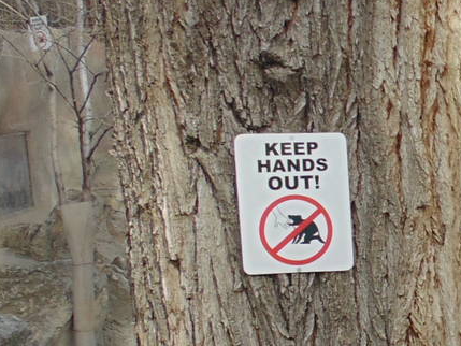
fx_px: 1092
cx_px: 631
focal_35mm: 82
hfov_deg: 21.2
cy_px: 304
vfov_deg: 17.8
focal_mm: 4
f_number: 3.1
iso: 80
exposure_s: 1/500
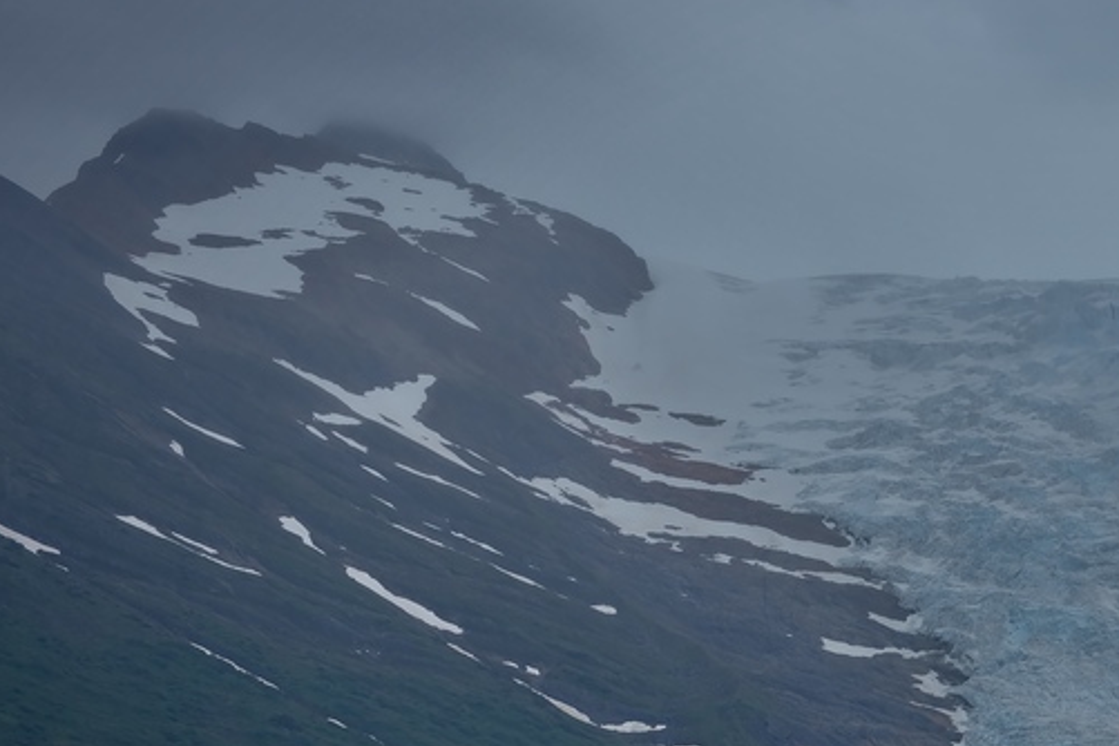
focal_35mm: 286
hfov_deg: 7.1
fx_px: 8889
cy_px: 612
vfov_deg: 4.8
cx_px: 1331
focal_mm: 112
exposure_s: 1/400
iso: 100
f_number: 10
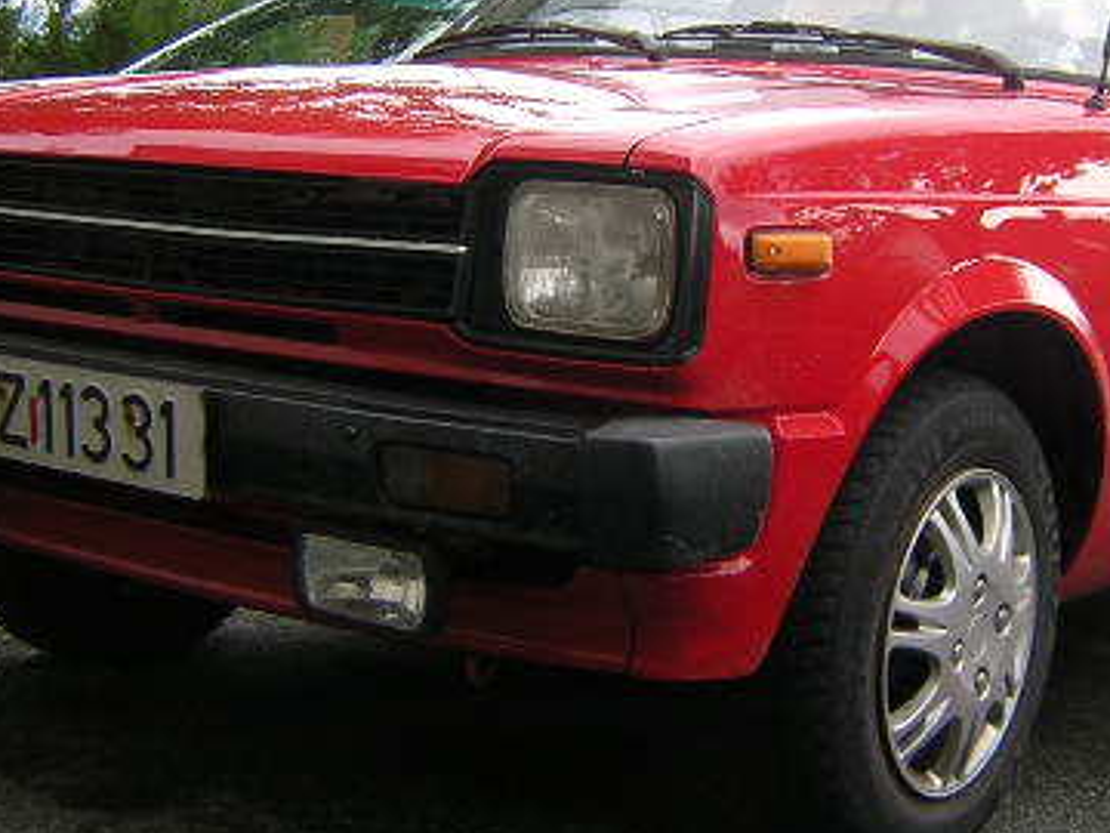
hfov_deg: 30.1
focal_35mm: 64
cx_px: 722
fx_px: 2052
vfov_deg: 22.8
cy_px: 231
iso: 100
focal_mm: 4.7
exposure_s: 1/106
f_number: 2.6
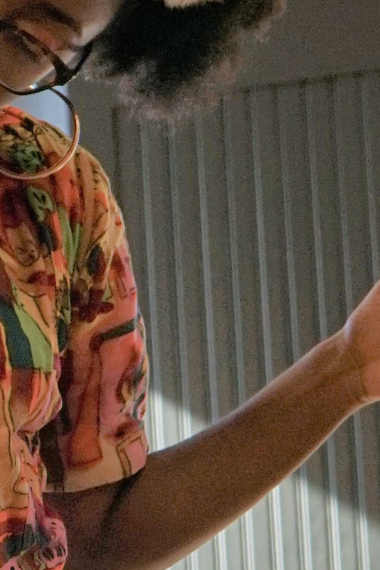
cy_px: 671
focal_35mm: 258
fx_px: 4083
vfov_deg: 7.9
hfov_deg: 5.3
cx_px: 40
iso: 400
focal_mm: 43
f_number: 4.5
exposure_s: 1/500
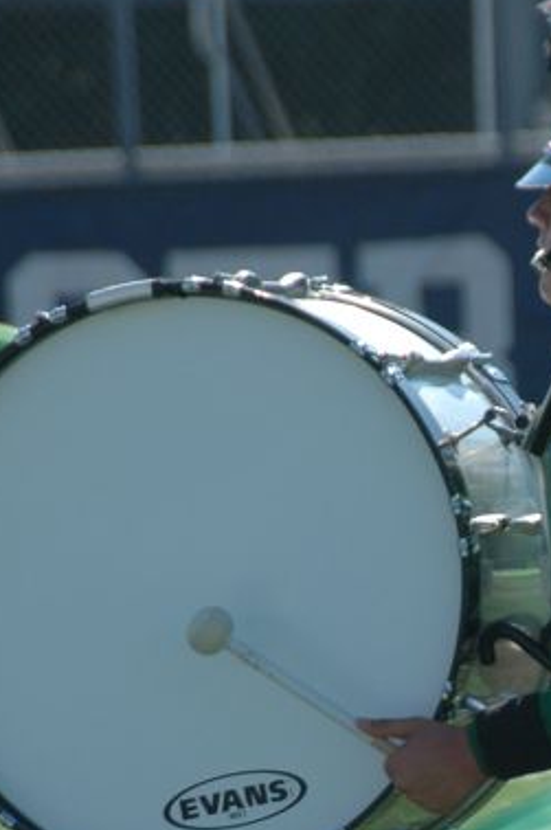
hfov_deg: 1.7
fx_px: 18715
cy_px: 641
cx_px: 591
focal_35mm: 813
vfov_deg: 2.5
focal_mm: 200
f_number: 5.6
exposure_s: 1/500
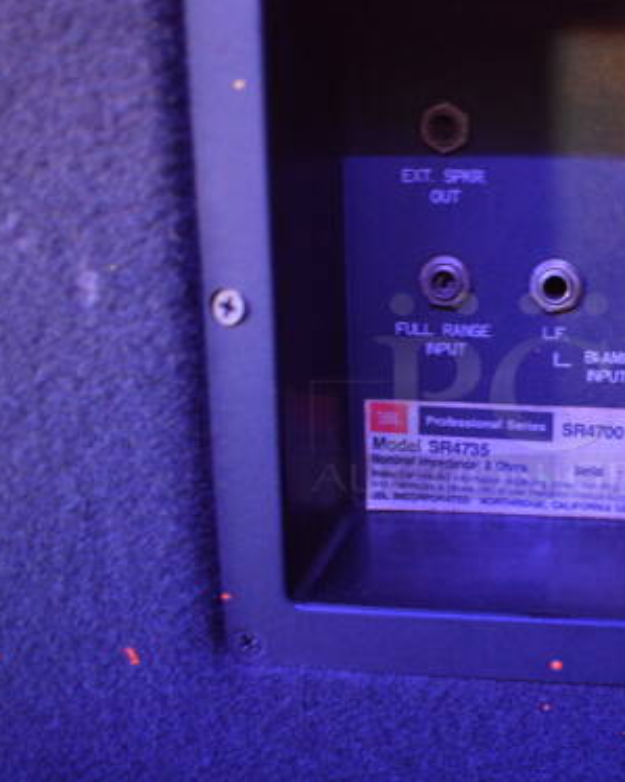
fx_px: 1064
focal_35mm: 46
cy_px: 389
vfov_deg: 40.3
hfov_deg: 31.6
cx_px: 531
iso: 3200
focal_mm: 20
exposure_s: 1/5
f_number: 3.5
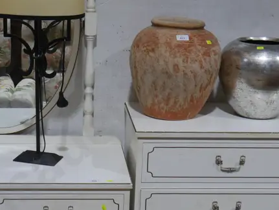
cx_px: 78
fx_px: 613
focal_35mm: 76
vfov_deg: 19.3
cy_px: 146
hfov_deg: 25.4
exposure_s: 1/125
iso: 200
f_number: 3.6
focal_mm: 16
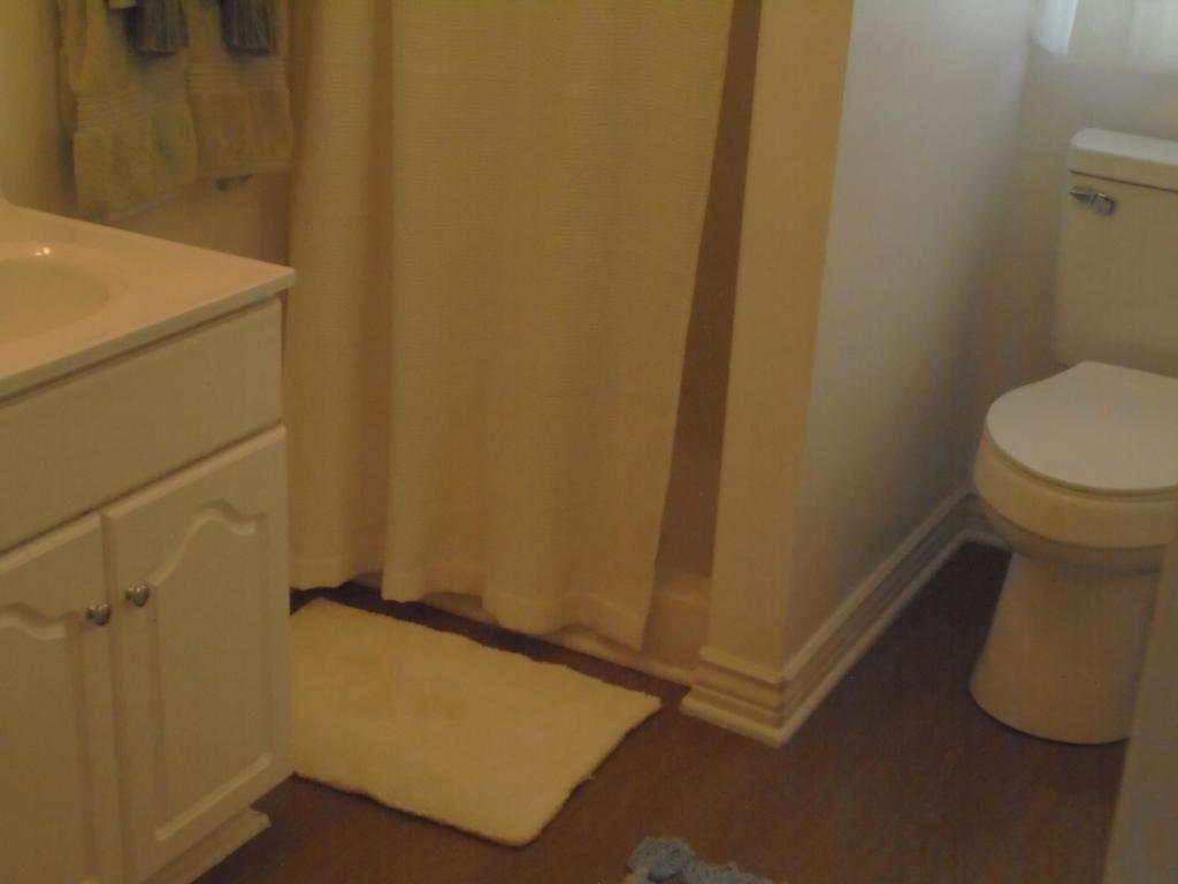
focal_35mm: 49
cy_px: 442
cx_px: 589
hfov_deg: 38.9
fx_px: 1667
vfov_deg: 29.7
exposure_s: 1/125
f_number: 4.8
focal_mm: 8.9
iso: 640
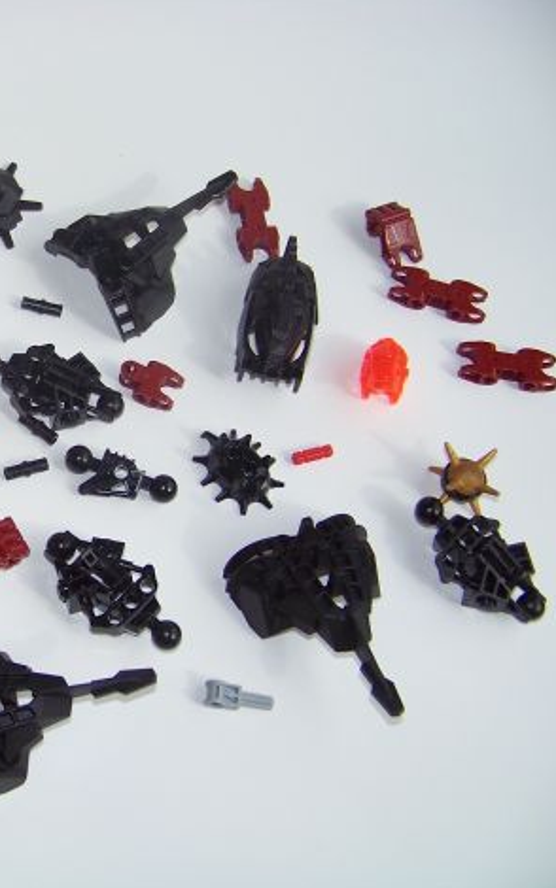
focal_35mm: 52
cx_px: -17
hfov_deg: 23.7
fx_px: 1260
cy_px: 444
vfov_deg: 38.9
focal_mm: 5.85
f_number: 2.8
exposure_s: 1/320
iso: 66
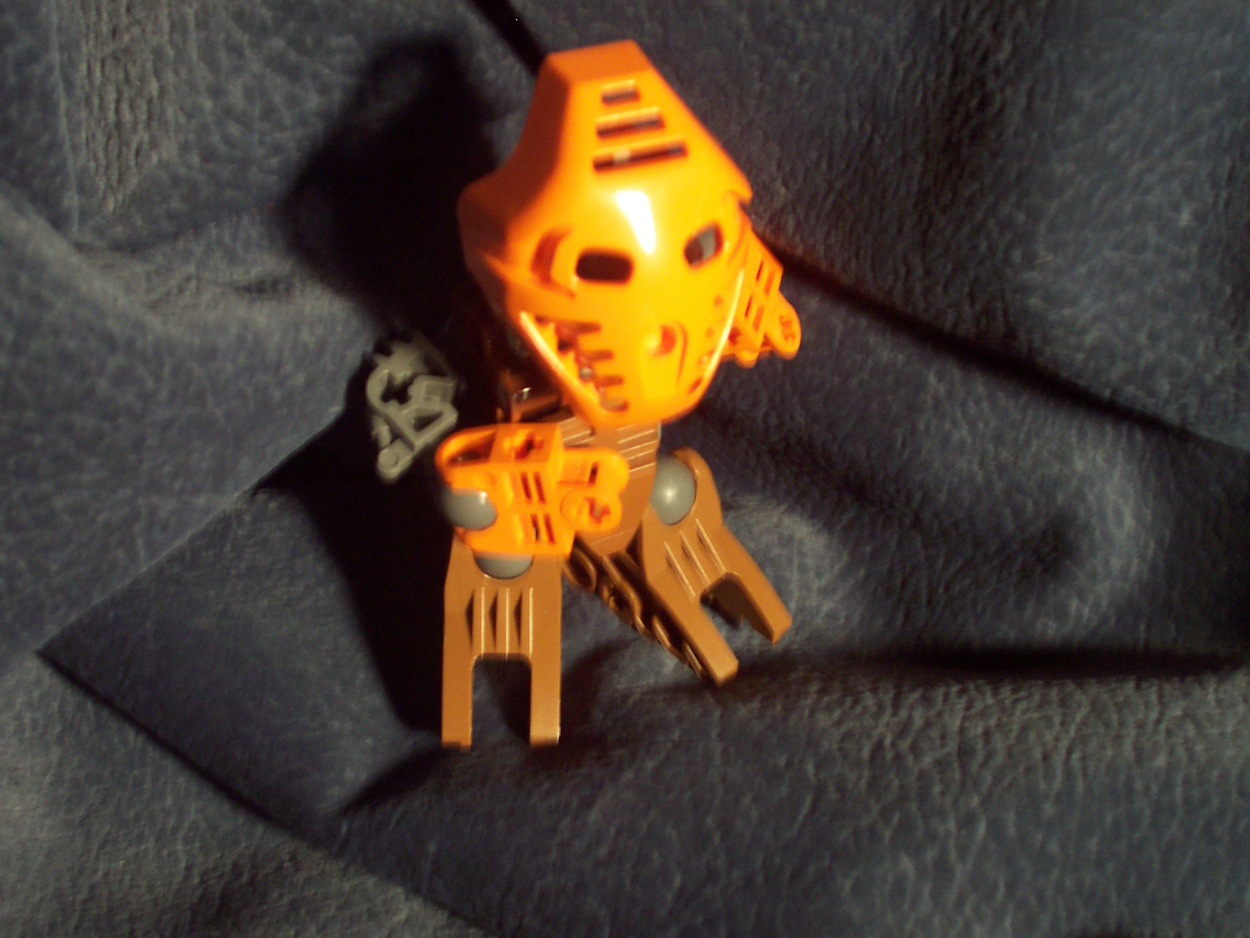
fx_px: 2058
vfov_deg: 25.7
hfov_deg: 33.8
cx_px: 625
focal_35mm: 57
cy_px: 469
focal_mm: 8.6
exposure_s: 1/8
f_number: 3.4
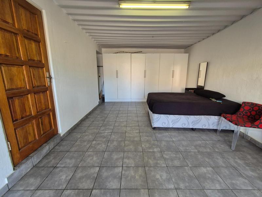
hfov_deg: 106.2
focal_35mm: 13
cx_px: 131
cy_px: 98
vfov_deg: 89.9
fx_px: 98
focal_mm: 2.2
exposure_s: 1/50
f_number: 2.2
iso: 125
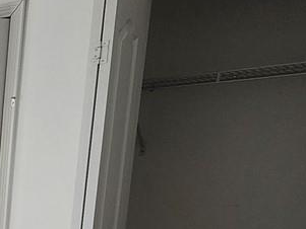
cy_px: 306
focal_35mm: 69
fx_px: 610
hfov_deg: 19.3
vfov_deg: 19.5
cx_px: -277
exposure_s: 1/120
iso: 80
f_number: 2.2
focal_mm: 1.74
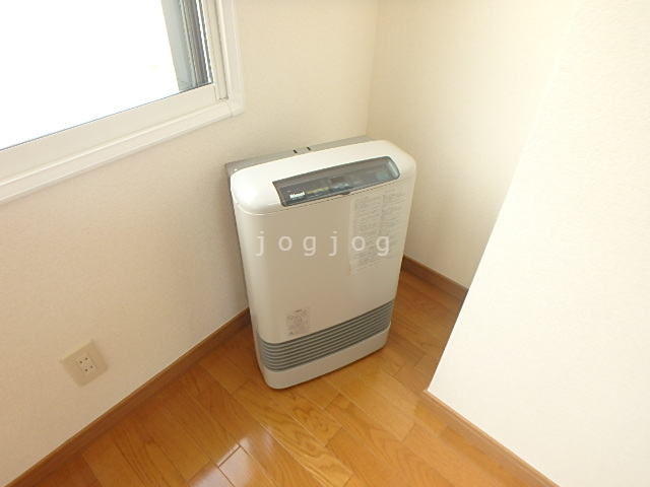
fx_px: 394
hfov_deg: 79.0
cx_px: 325
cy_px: 244
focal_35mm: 21
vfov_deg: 63.4
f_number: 3.5
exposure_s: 1/40
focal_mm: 3.7
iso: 200
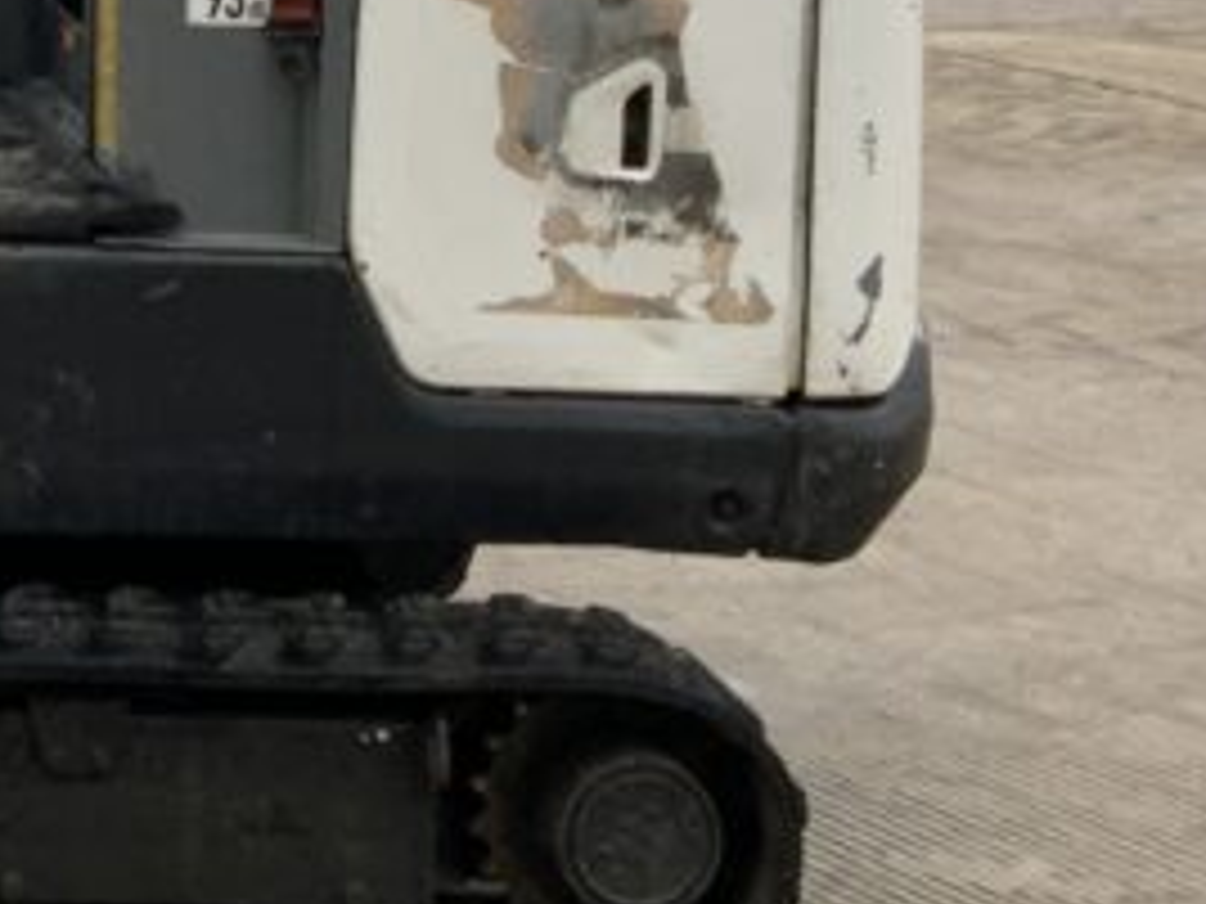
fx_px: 3867
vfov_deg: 12.8
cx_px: -446
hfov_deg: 16.6
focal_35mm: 111
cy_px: -360
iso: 20
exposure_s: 1/122
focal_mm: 3
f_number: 1.8
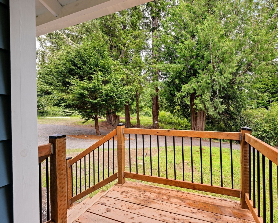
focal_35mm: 16
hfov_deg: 92.6
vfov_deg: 80.4
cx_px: 158
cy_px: 111
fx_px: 132
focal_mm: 14
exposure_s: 1/100
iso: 400
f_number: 9
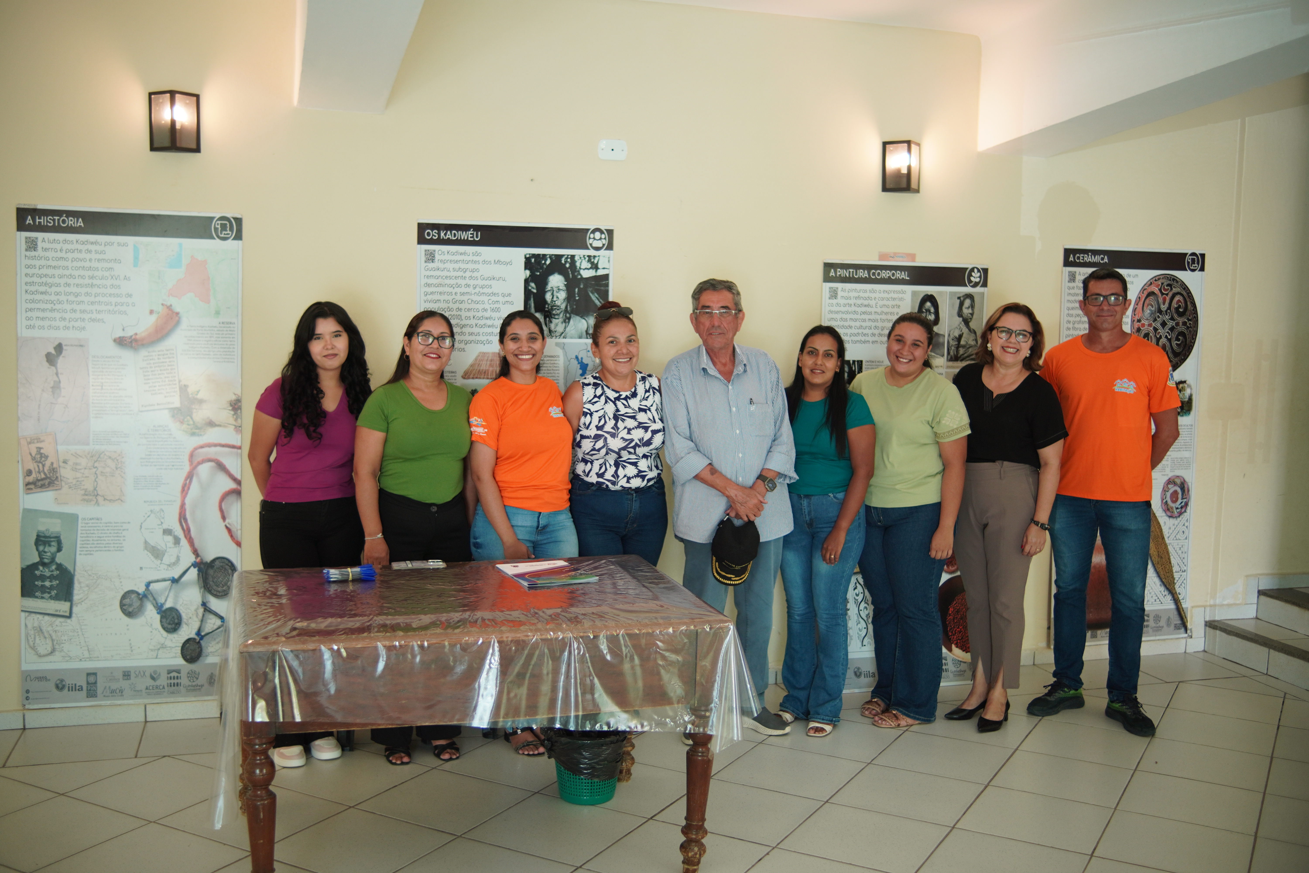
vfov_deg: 38.4
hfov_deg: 55.1
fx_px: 1254
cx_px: 654
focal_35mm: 34
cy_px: 436
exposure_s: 1/125
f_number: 1.4
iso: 160
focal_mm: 23
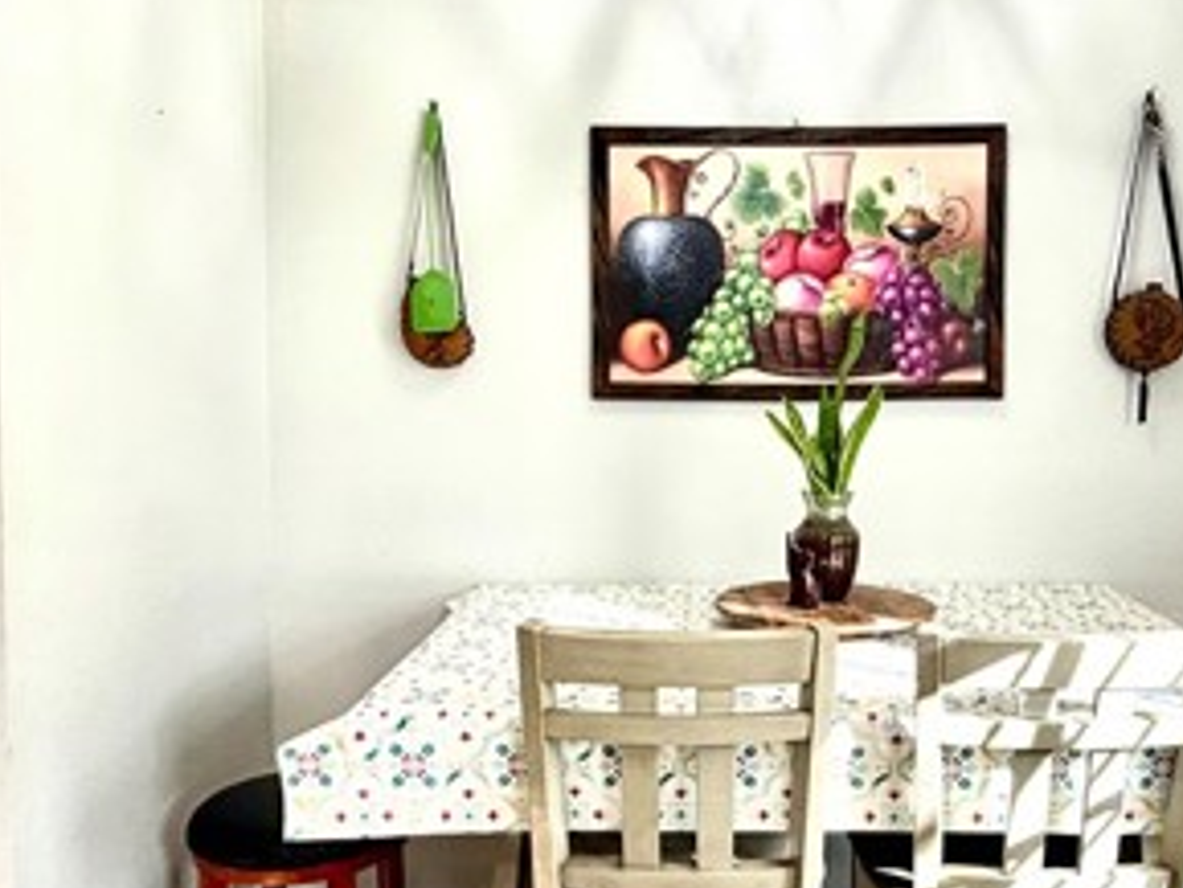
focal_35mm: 31
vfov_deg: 45.5
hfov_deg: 58.0
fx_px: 1060
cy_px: 426
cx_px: 688
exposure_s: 1/120
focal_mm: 2.22
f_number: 2.2
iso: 200
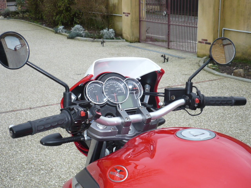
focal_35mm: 48
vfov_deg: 30.3
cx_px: 126
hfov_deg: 39.7
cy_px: 94
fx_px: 348
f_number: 2.8
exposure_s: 1/250
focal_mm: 5.8
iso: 100
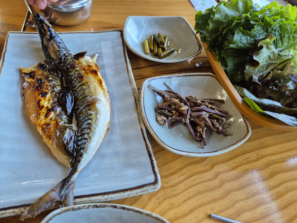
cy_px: 107
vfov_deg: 56.8
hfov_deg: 71.6
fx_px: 206
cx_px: 144
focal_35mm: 24
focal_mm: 5.4
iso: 160
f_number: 1.8
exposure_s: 1/120
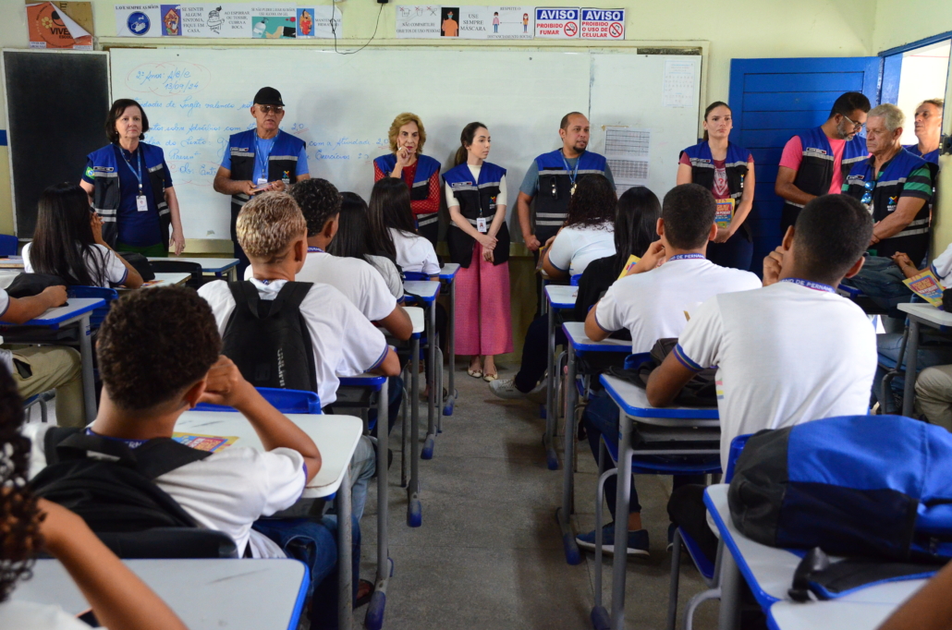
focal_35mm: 33
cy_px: 315
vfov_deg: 39.8
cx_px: 476
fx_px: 871
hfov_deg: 57.3
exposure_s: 1/100
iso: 2500
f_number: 5.6
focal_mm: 22
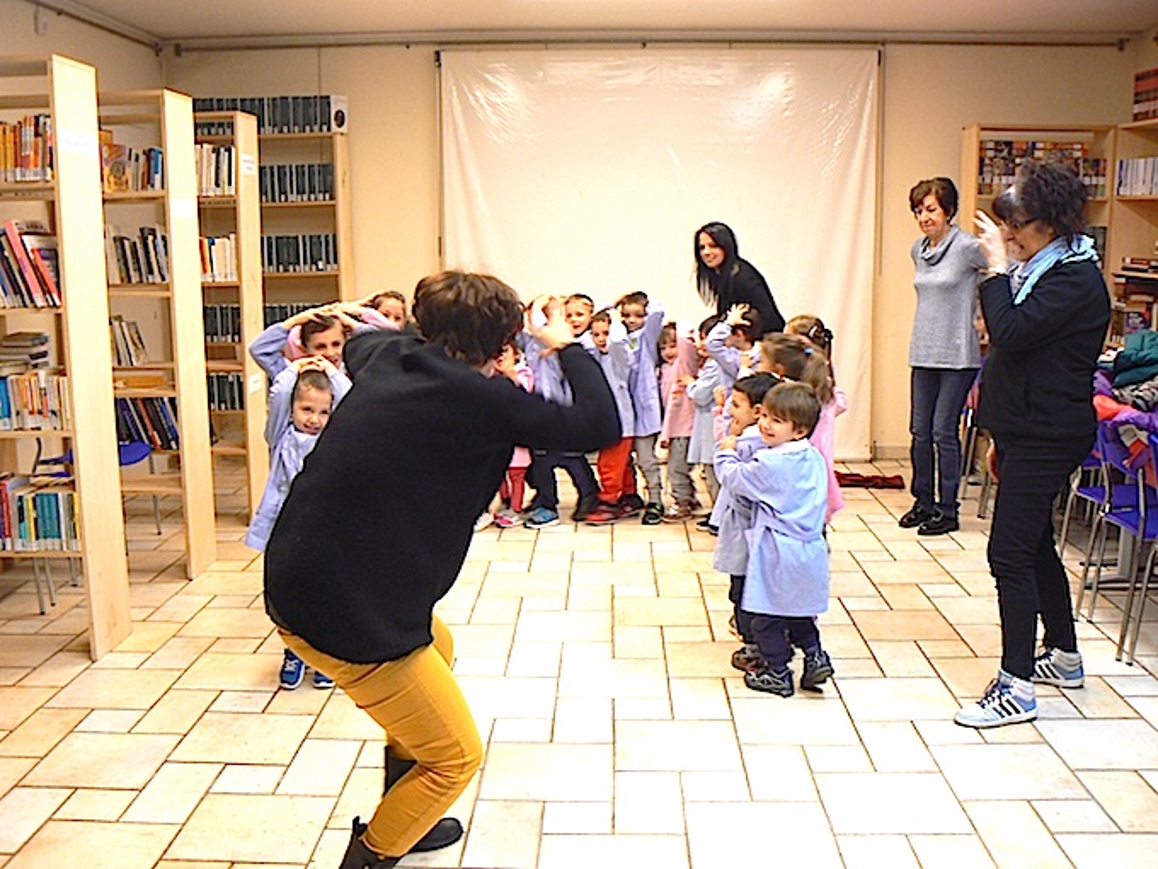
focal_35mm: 36
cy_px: 434
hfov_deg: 51.4
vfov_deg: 39.7
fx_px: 1204
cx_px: 579
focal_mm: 6
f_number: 2.8
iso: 125
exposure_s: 1/30
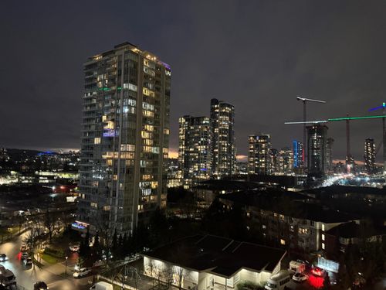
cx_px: 193
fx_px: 268
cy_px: 145
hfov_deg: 71.6
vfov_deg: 56.8
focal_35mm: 24
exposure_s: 1/30
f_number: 1.78
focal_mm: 6.76
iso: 1600
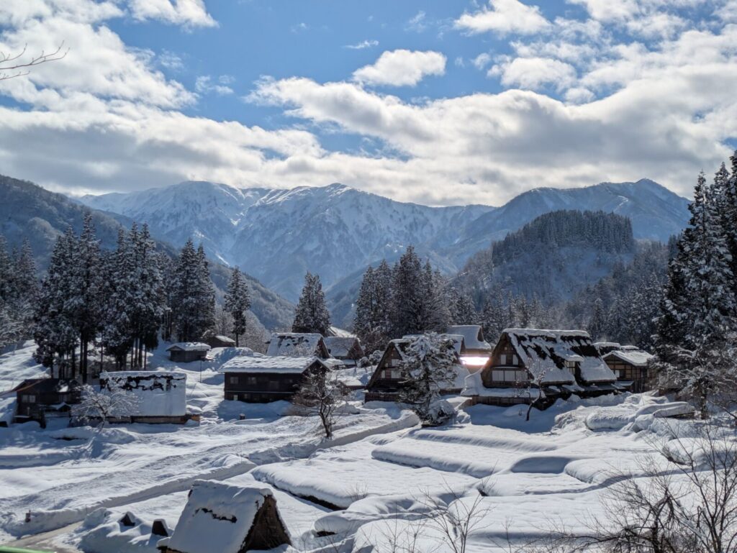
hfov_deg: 37.5
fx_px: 1086
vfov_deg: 28.6
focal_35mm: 51
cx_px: 368
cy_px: 276
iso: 44
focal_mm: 5.43
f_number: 1.89
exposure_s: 1/9804
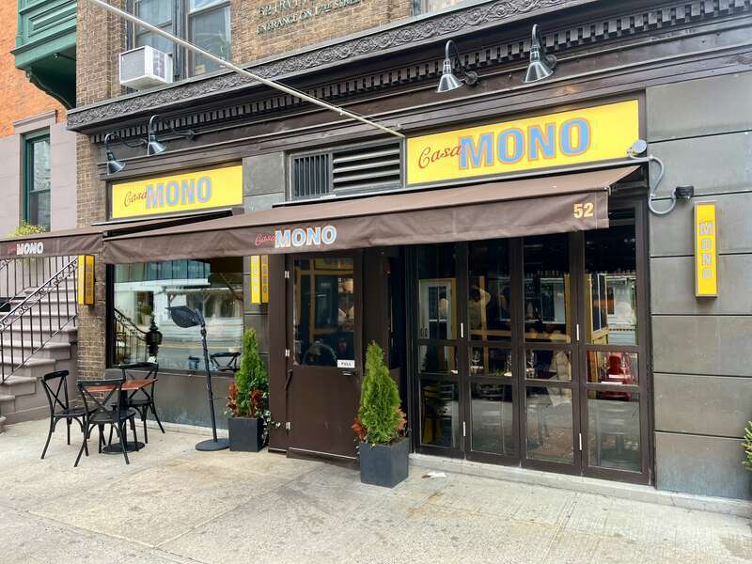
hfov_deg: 67.3
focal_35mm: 26
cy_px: 282
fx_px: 565
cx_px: 376
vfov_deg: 53.1
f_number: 1.6
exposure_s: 1/121
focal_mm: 5.1
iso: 64
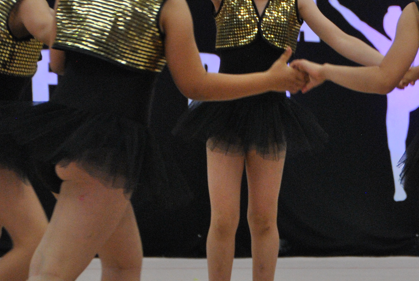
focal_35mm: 258
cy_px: 95
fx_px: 3009
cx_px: 477
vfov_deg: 5.3
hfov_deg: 7.9
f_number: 5.3
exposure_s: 1/160
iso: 800
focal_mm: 75
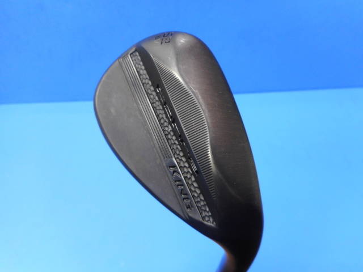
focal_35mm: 25
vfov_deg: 54.9
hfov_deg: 69.4
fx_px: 262
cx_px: 182
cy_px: 136
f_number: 3.7
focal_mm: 4.5
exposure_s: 1/30
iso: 160
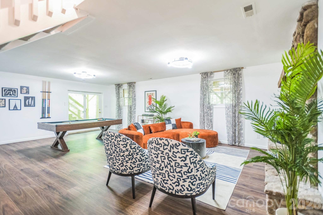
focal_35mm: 17
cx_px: 162
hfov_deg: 93.3
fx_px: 153
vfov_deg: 70.4
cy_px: 108
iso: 500
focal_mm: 17
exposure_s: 1/8
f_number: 2.8
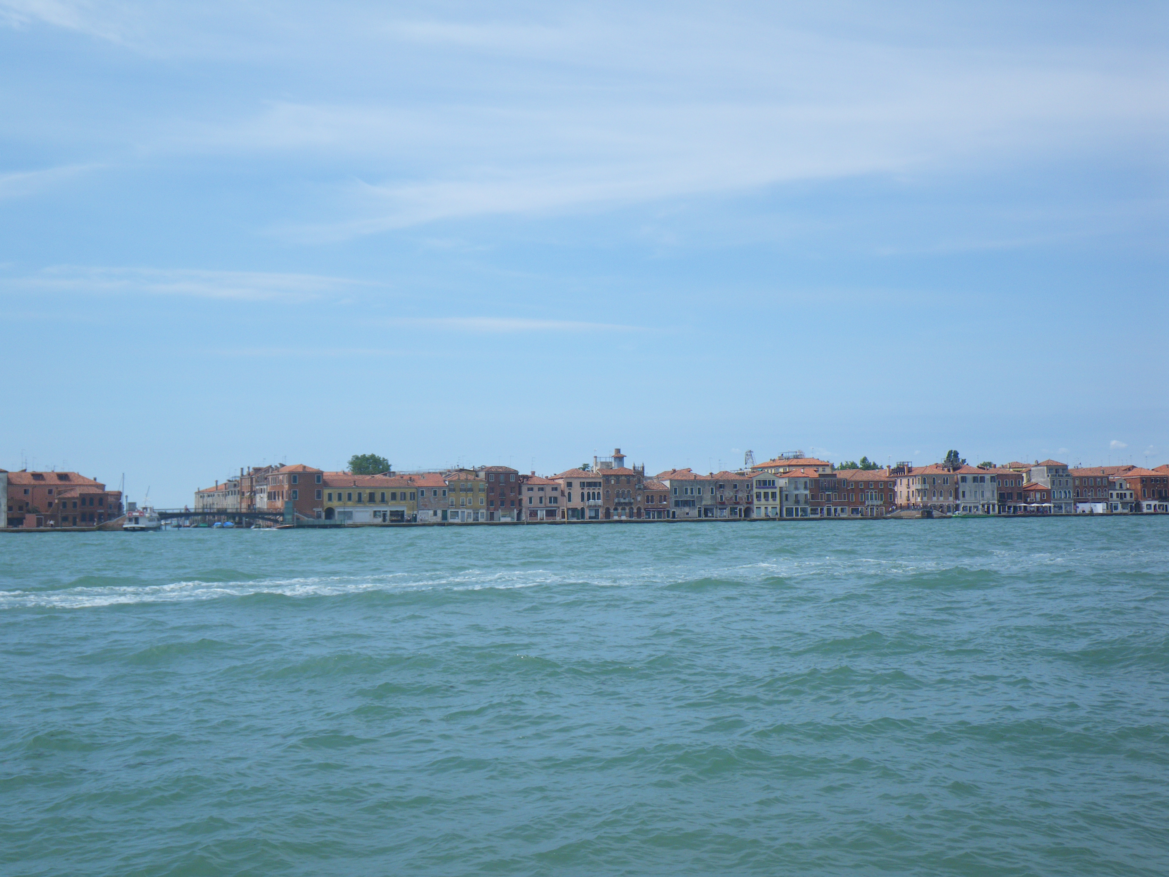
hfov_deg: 44.8
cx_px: 584
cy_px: 438
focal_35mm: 42
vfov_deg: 34.3
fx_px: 1418
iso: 50
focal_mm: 7.5
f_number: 5
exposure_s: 1/320
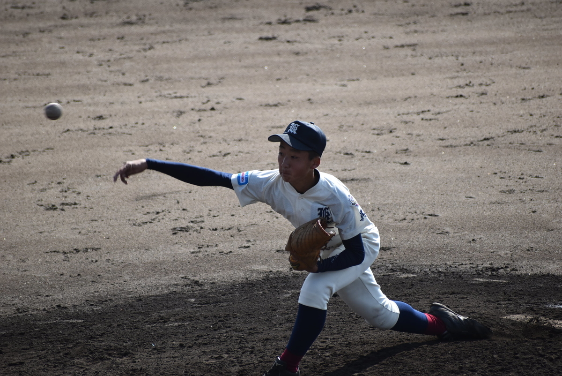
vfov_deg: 3.1
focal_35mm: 450
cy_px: 188
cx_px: 281
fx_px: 7030
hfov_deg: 4.6
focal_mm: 300
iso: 400
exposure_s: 1/1250
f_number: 6.3
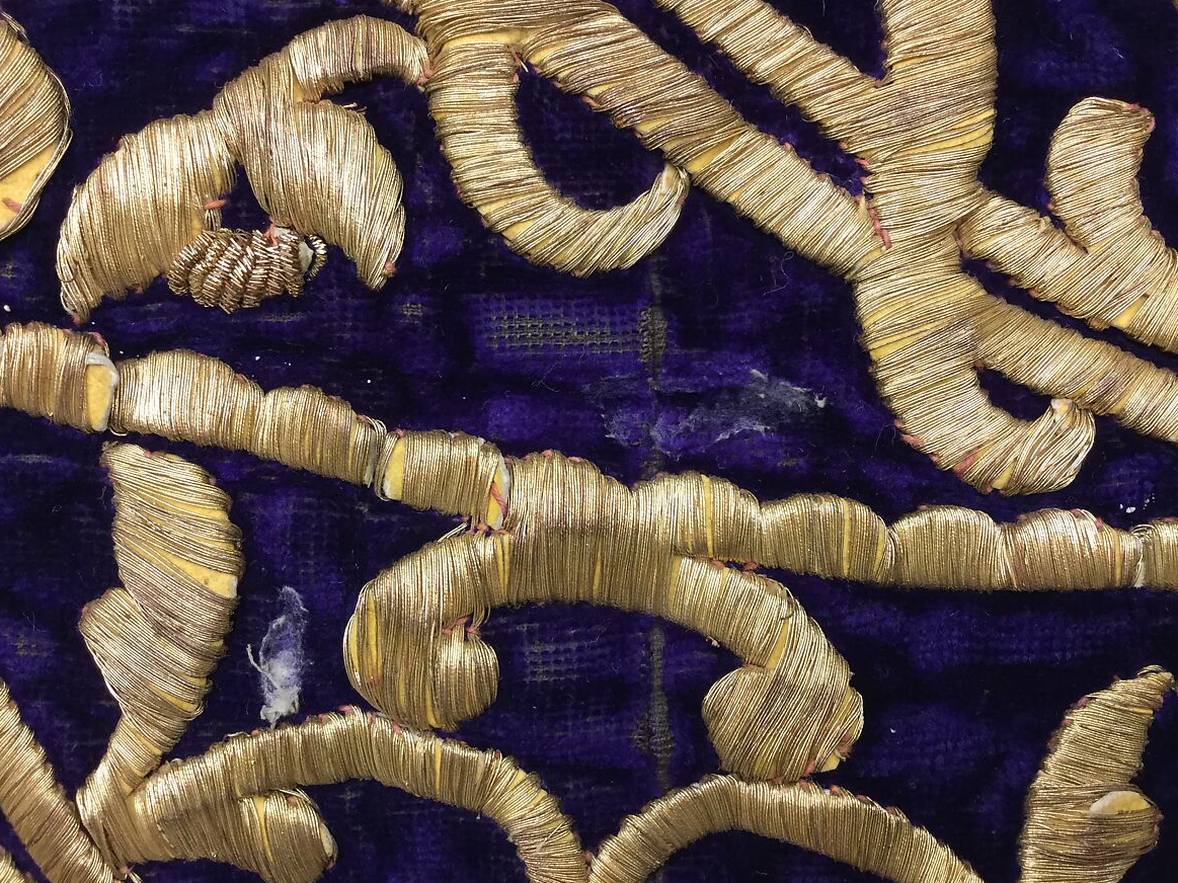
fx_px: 1089
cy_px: 433
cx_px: 597
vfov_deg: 44.2
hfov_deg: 56.8
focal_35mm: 32
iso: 64
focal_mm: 3.3
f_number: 2.4
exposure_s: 1/30
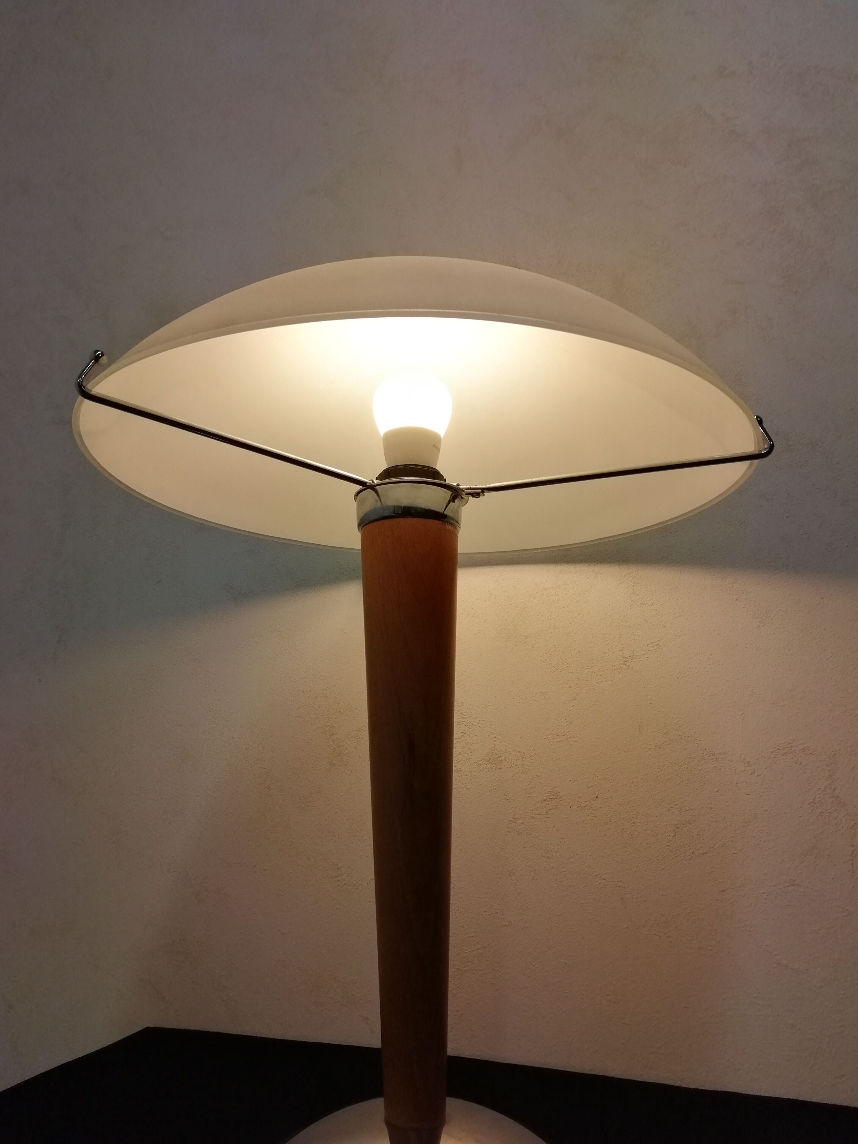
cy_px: 572
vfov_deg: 71.6
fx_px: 793
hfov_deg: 56.8
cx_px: 429
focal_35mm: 24
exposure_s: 1/200
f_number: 2.2
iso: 50
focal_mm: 2.38
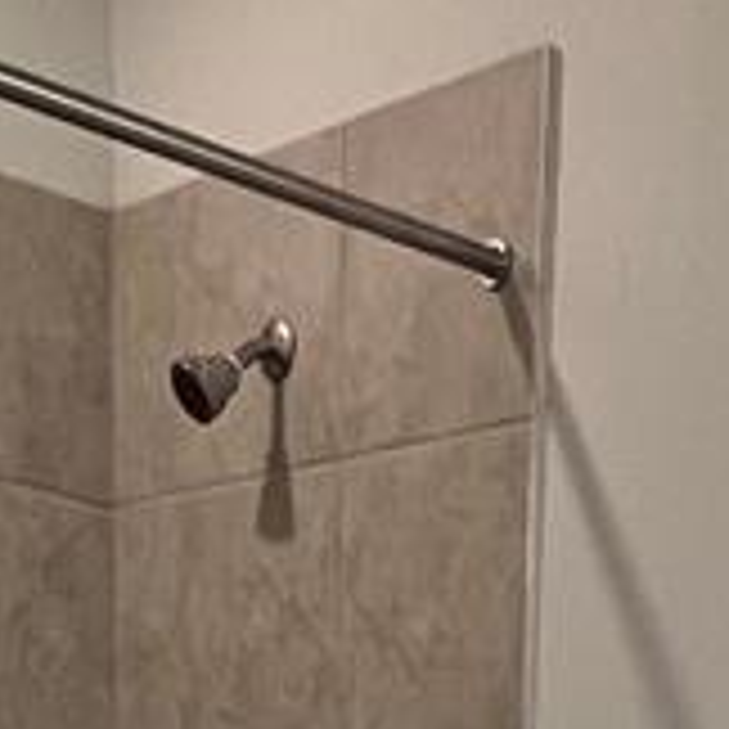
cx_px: 832
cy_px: 1602
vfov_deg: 15.0
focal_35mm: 85
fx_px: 2025
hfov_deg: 19.4
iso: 160
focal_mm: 1.57
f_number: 1.8
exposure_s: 1/120
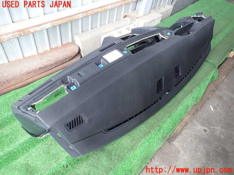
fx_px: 169
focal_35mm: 25
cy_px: 88
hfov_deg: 69.4
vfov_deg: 54.9
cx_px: 117
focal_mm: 4.5
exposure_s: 1/60
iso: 100
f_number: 2
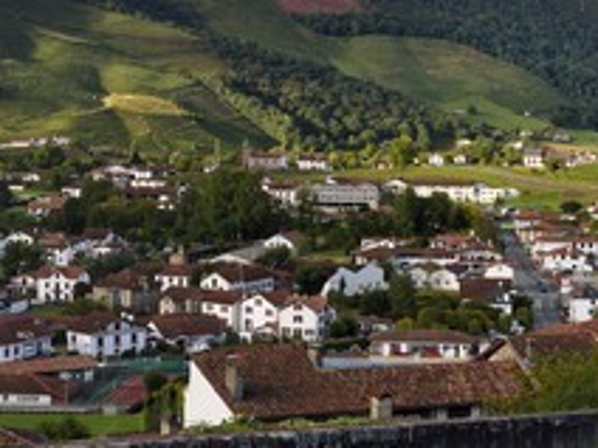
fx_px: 1451
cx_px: 364
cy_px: 172
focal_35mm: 84
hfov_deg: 23.2
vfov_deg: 17.5
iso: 200
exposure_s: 1/125
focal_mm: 44
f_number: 9
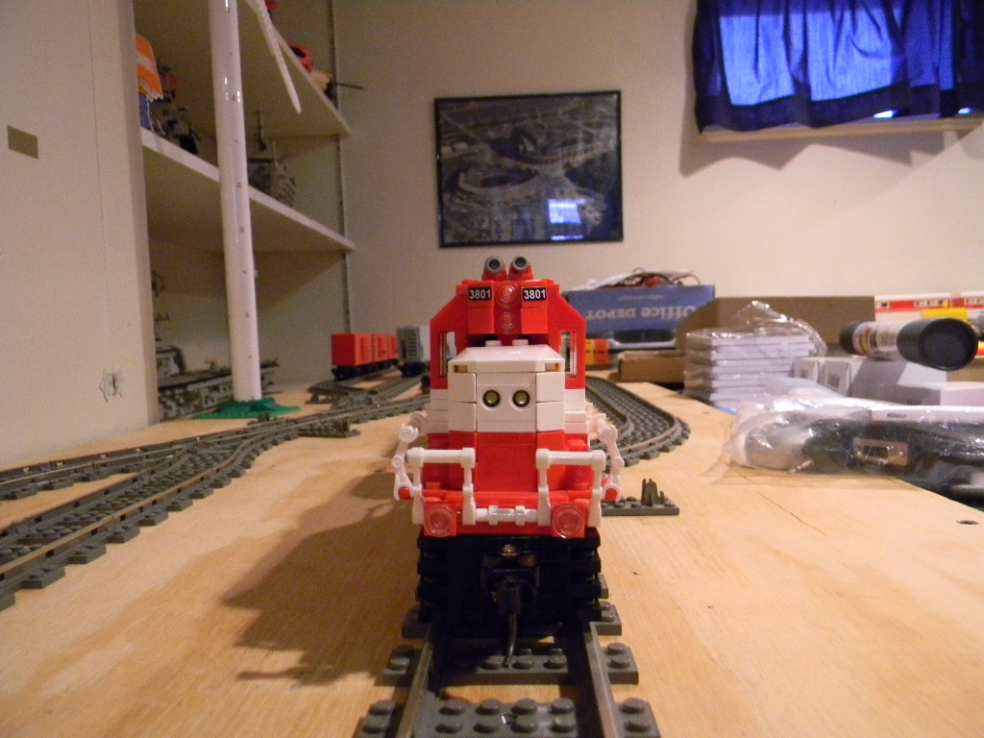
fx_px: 796
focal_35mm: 28
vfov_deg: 49.7
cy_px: 369
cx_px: 492
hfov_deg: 63.4
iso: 400
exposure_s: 1/13.2
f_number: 3.5
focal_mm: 5
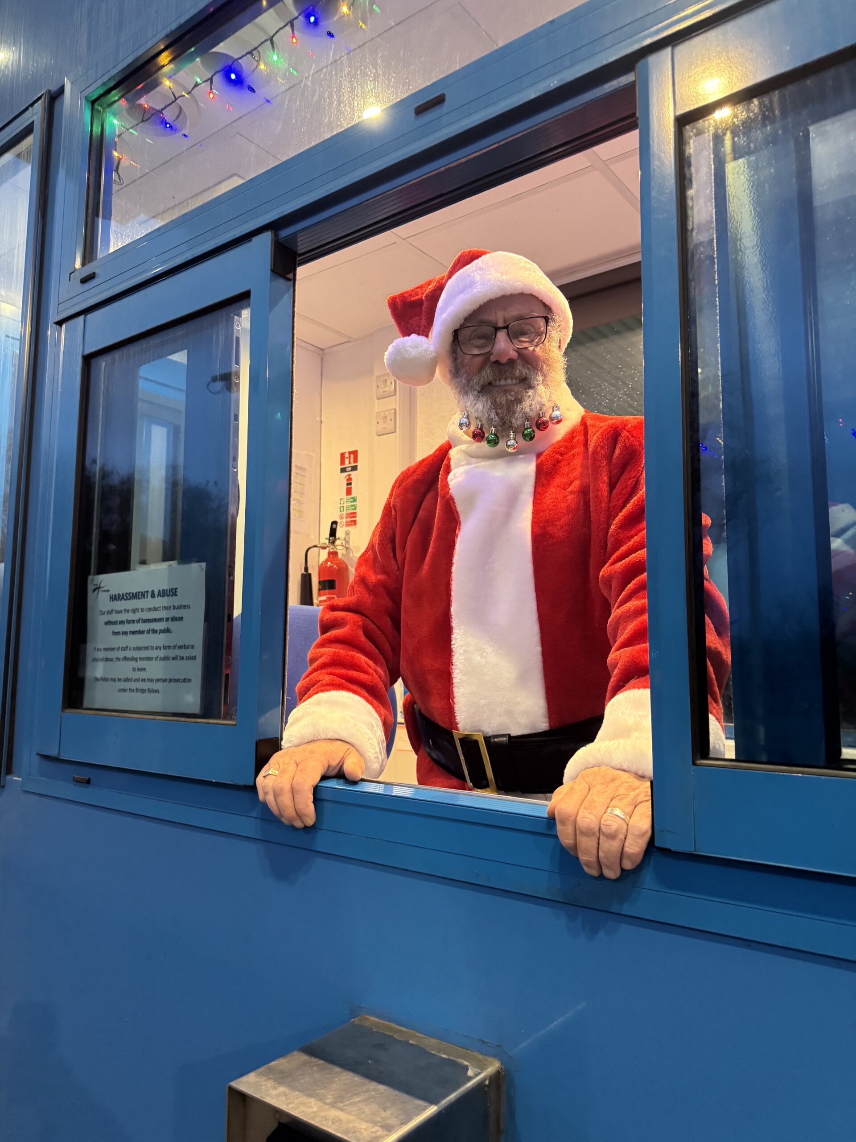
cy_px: 571
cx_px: 428
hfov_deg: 56.8
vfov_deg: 71.6
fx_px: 791
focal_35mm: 24
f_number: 1.78
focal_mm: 6.76
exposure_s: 1/50
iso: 500
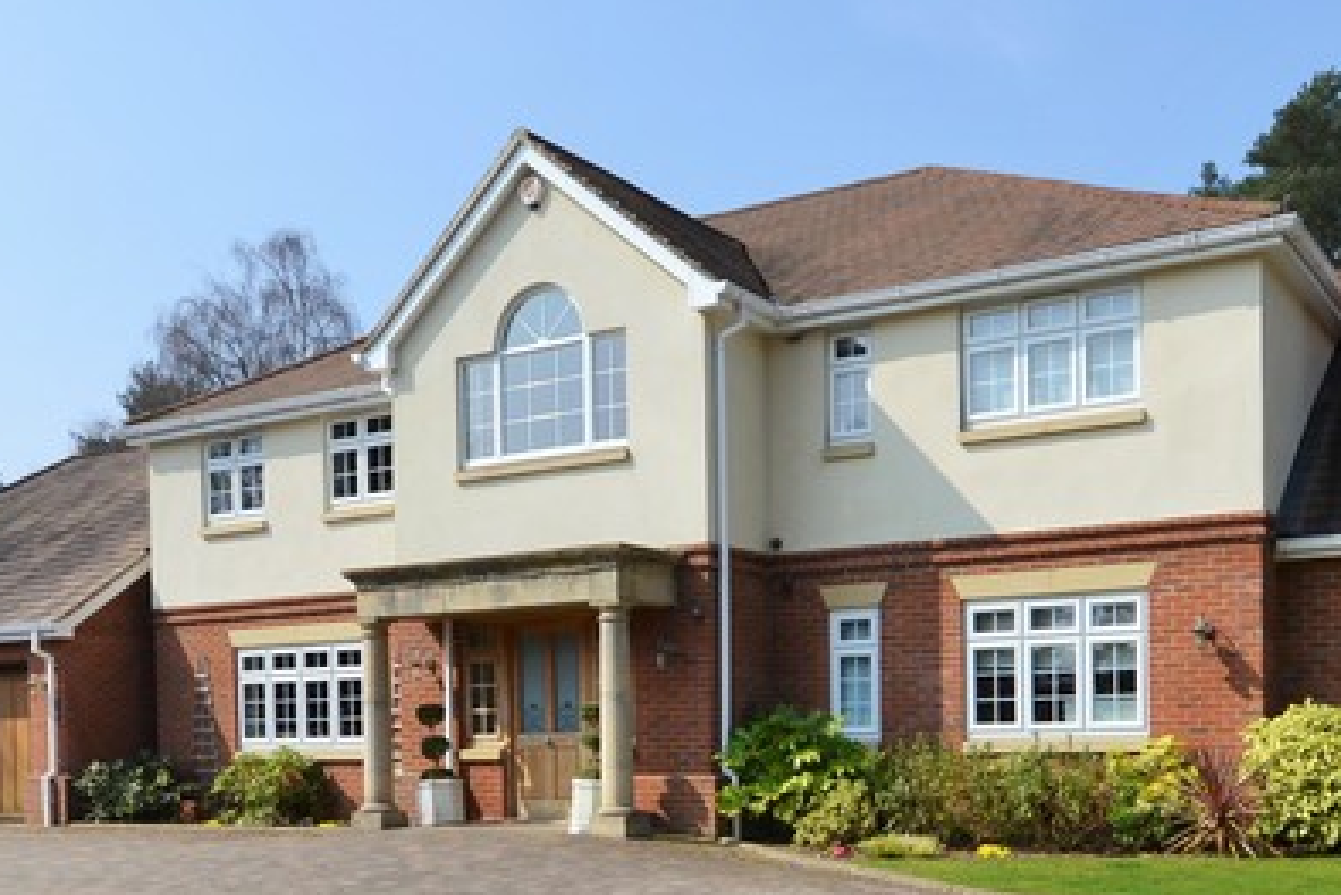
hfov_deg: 49.5
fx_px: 1453
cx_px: 725
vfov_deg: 32.8
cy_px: 778
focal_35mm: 39
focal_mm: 10
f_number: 6.3
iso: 100
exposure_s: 1/320
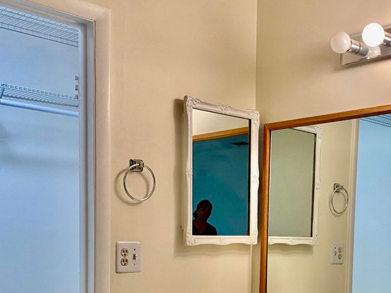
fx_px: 576
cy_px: 269
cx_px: 266
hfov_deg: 37.0
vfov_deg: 27.4
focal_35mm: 51
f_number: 1.8
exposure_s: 1/60
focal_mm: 4.25
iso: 80
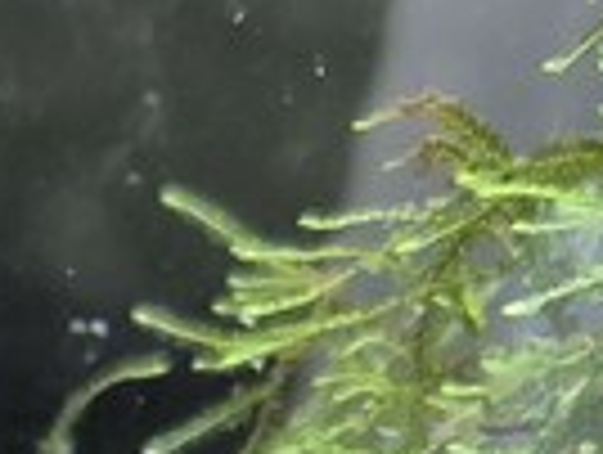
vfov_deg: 8.1
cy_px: 1423
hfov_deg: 12.1
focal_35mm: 154
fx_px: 2687
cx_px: -342
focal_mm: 5.4
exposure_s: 1/60
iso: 1000
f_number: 1.8
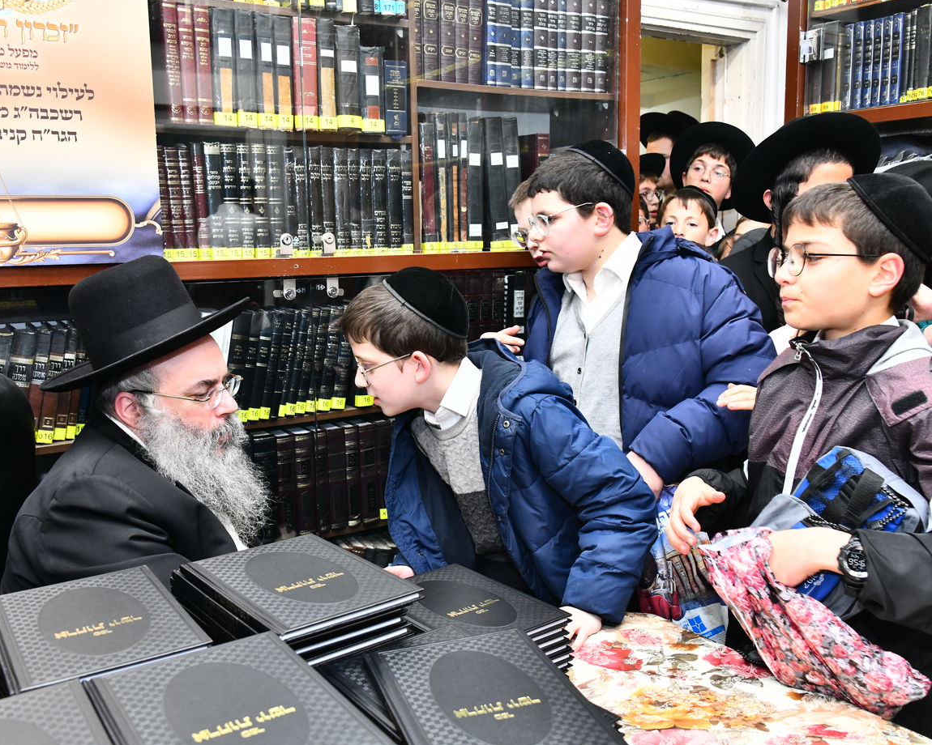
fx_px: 883
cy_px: 370
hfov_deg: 55.7
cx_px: 462
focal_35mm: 32
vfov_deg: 45.8
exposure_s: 1/160
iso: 1600
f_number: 5.6
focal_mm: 28
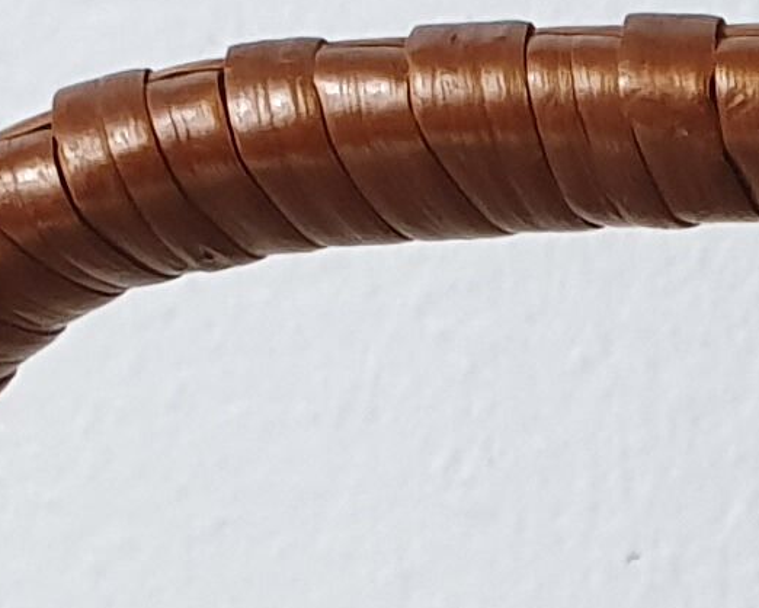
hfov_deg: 9.1
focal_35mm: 196
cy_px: 1724
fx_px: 4404
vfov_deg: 7.2
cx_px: 1653
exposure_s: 1/100
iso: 100
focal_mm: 4.32
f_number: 2.4
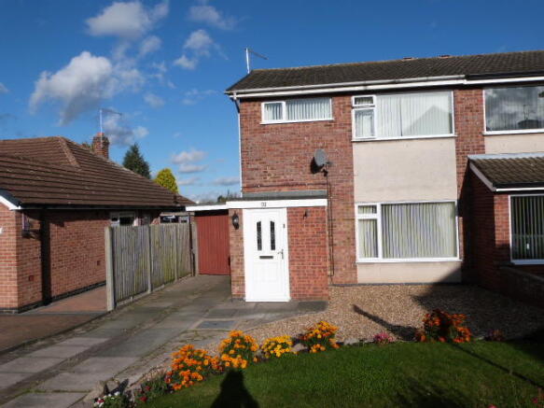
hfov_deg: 69.4
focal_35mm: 25
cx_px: 272
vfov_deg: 54.9
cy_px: 204
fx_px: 393
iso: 100
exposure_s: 1/640
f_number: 5.6
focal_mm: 4.5
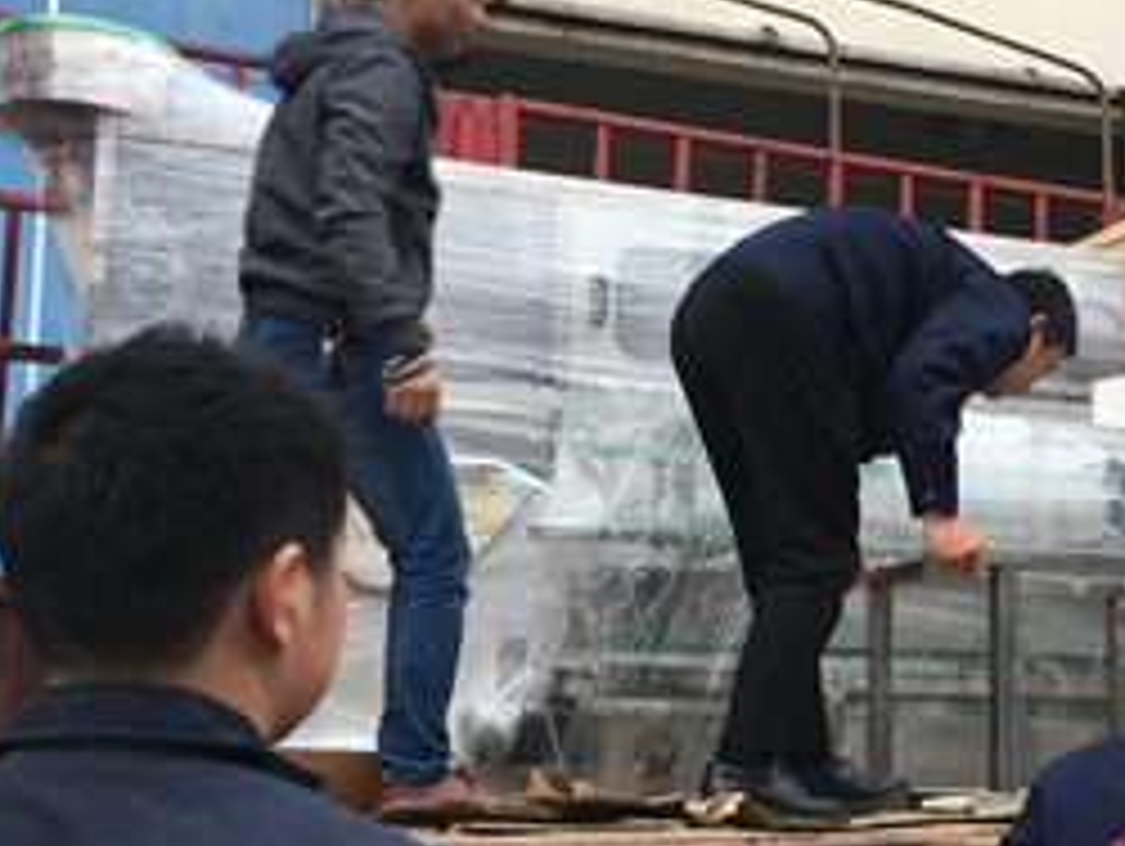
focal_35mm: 58
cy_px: 443
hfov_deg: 31.7
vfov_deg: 25.3
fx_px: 1887
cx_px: 1004
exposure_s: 1/50
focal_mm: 4.15
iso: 25
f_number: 2.2
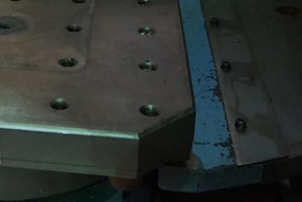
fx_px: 646
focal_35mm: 77
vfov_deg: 17.1
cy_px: -30
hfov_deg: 24.1
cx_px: -51
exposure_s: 1/80
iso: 3200
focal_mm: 16
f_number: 3.5
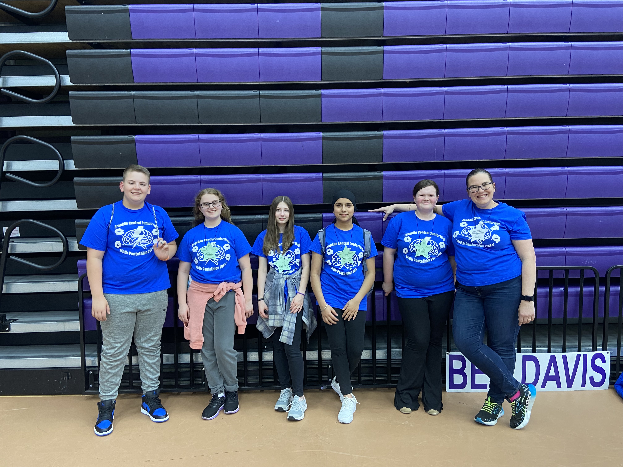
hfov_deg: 67.3
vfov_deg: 53.1
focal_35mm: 26
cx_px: 312
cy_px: 234
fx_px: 468
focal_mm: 4.25
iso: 160
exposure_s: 1/60
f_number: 1.8
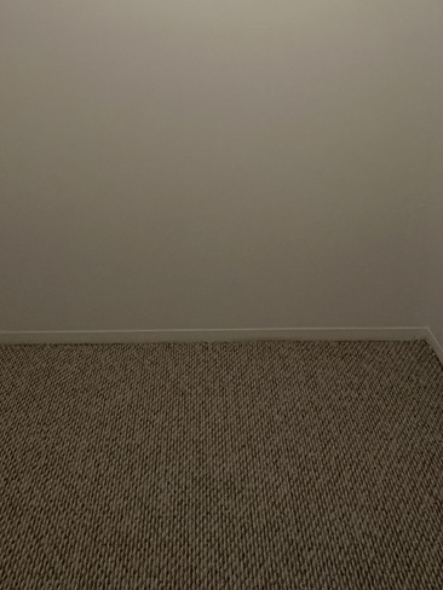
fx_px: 529
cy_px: -28
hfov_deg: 45.4
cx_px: 207
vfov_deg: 46.4
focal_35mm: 31
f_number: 2.2
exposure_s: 1/60
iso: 250
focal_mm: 2.22
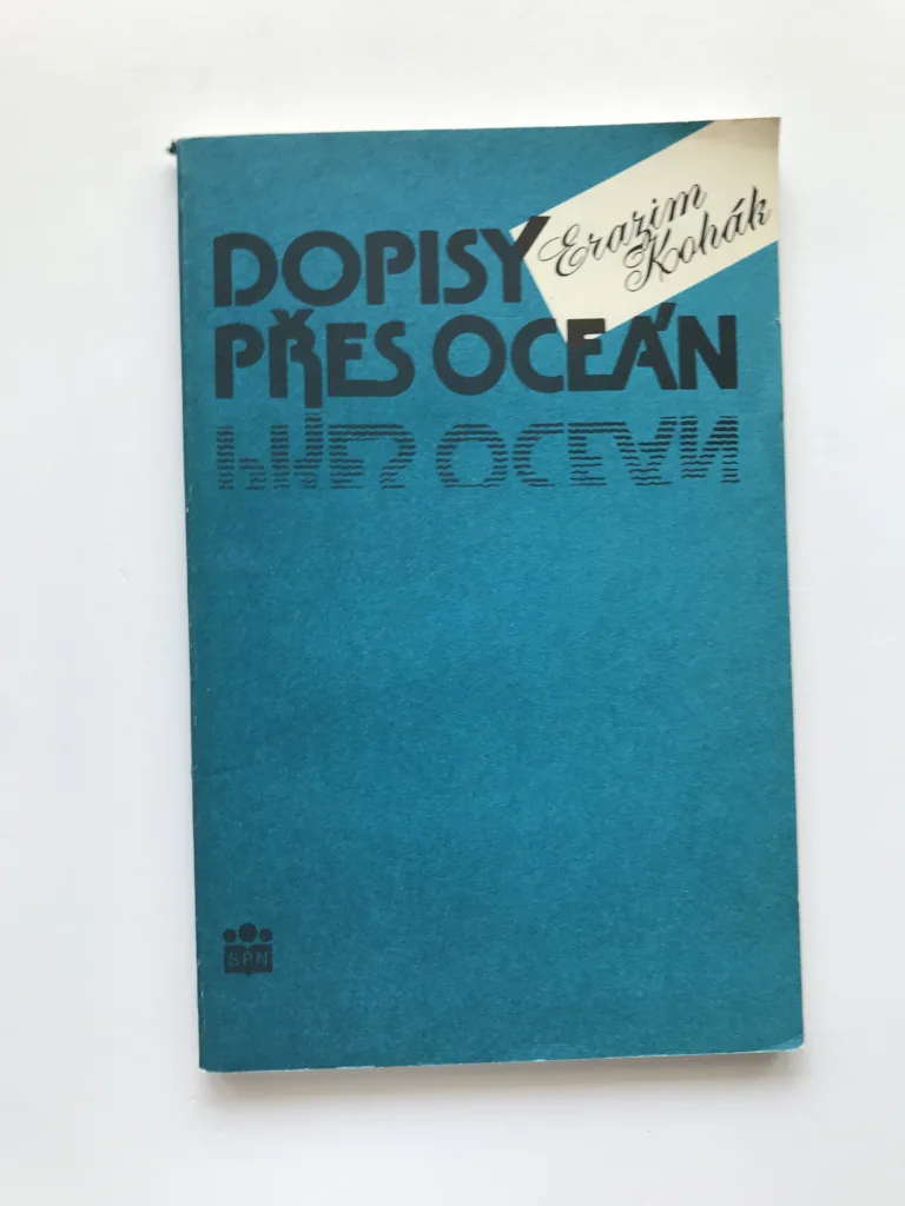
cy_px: 603
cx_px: 452
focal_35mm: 28
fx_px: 976
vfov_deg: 63.4
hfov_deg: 49.7
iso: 20
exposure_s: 1/50
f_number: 1.8
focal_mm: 3.99
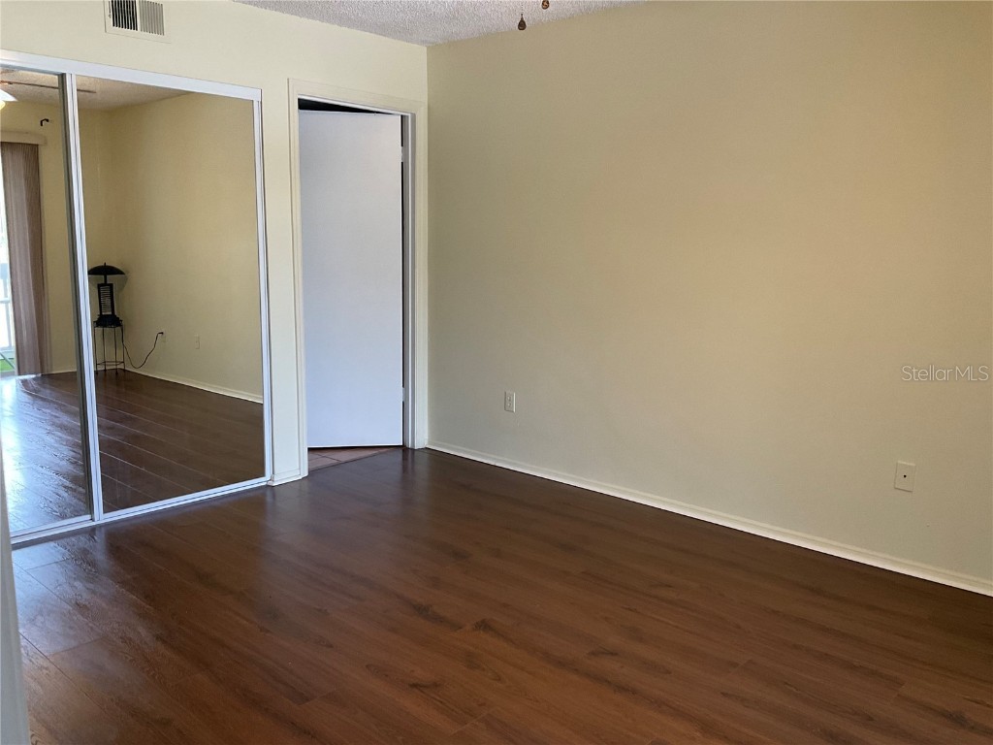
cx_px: 496
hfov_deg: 61.7
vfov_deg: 48.2
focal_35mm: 29
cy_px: 372
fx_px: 832
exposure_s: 1/60
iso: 100
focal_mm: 3
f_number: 1.8
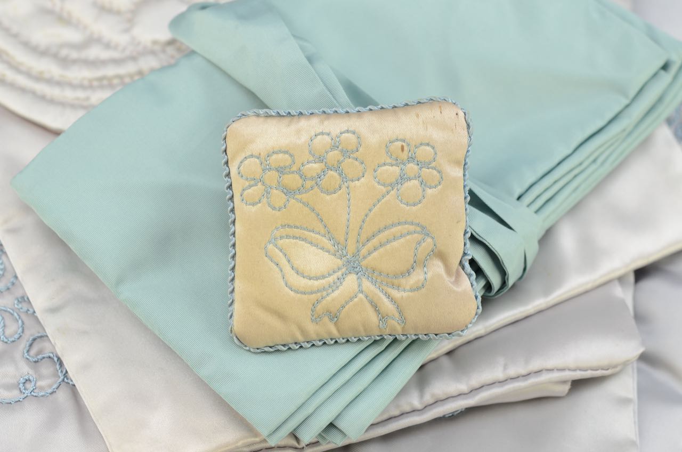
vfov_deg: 15.1
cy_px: 226
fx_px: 1702
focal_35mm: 90
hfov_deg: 22.7
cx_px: 341
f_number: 5.6
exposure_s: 1/125
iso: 500
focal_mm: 60
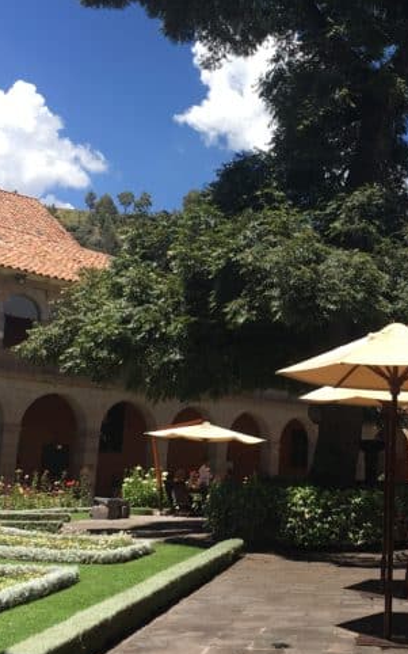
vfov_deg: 39.6
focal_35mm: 51
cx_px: 362
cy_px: 318
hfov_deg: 24.6
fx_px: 908
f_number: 2.2
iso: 25
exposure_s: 1/986
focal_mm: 4.15
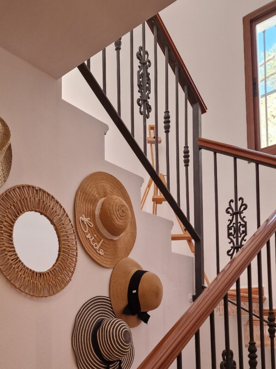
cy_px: 297
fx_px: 404
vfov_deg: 46.4
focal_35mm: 38
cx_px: 72
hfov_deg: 36.9
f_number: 1.8
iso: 160
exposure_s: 1/100
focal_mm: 6.4
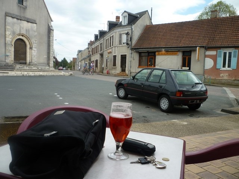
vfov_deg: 48.2
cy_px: 90
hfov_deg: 61.7
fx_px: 200
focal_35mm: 29
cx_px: 120
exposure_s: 1/500
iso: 80
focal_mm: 5.2
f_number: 3.3
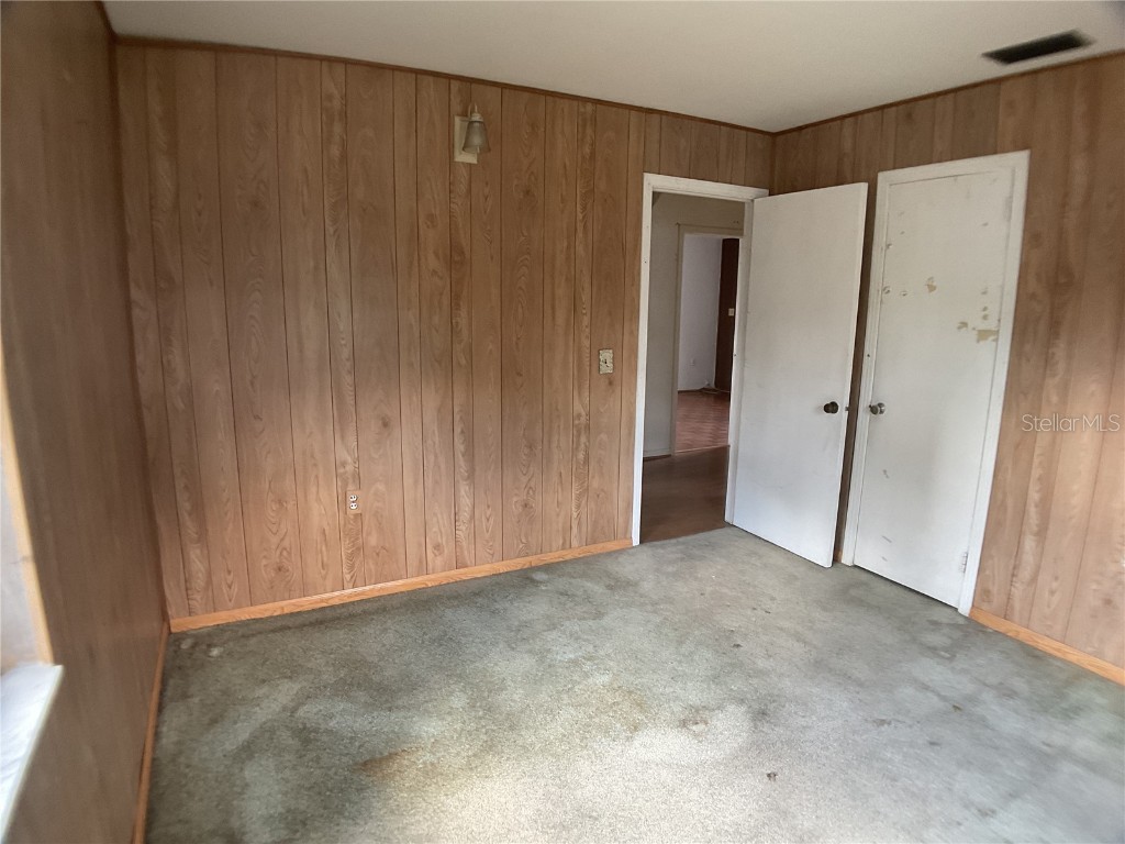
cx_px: 562
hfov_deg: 61.7
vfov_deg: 48.2
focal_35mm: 29
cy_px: 422
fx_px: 942
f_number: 1.8
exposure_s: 1/60
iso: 100
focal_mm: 3
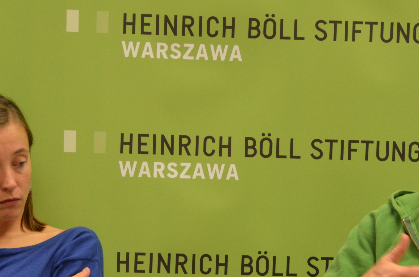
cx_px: 252
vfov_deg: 6.0
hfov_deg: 9.0
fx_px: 2648
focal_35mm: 228
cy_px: 196
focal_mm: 82
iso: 800
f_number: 5
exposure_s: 1/40
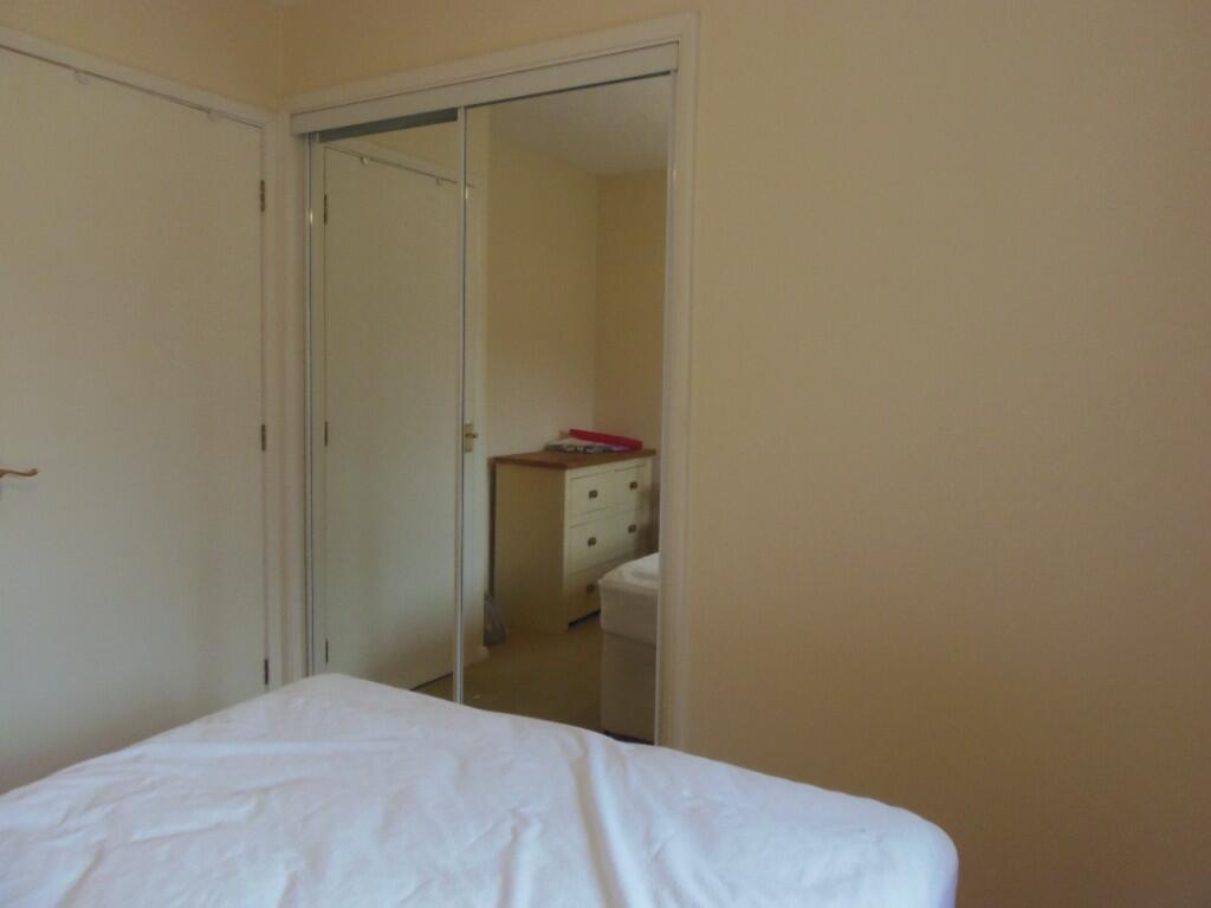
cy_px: 454
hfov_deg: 71.6
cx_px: 606
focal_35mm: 24
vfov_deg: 56.8
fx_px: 840
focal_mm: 4.3
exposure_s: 1/30
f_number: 2.9
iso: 200
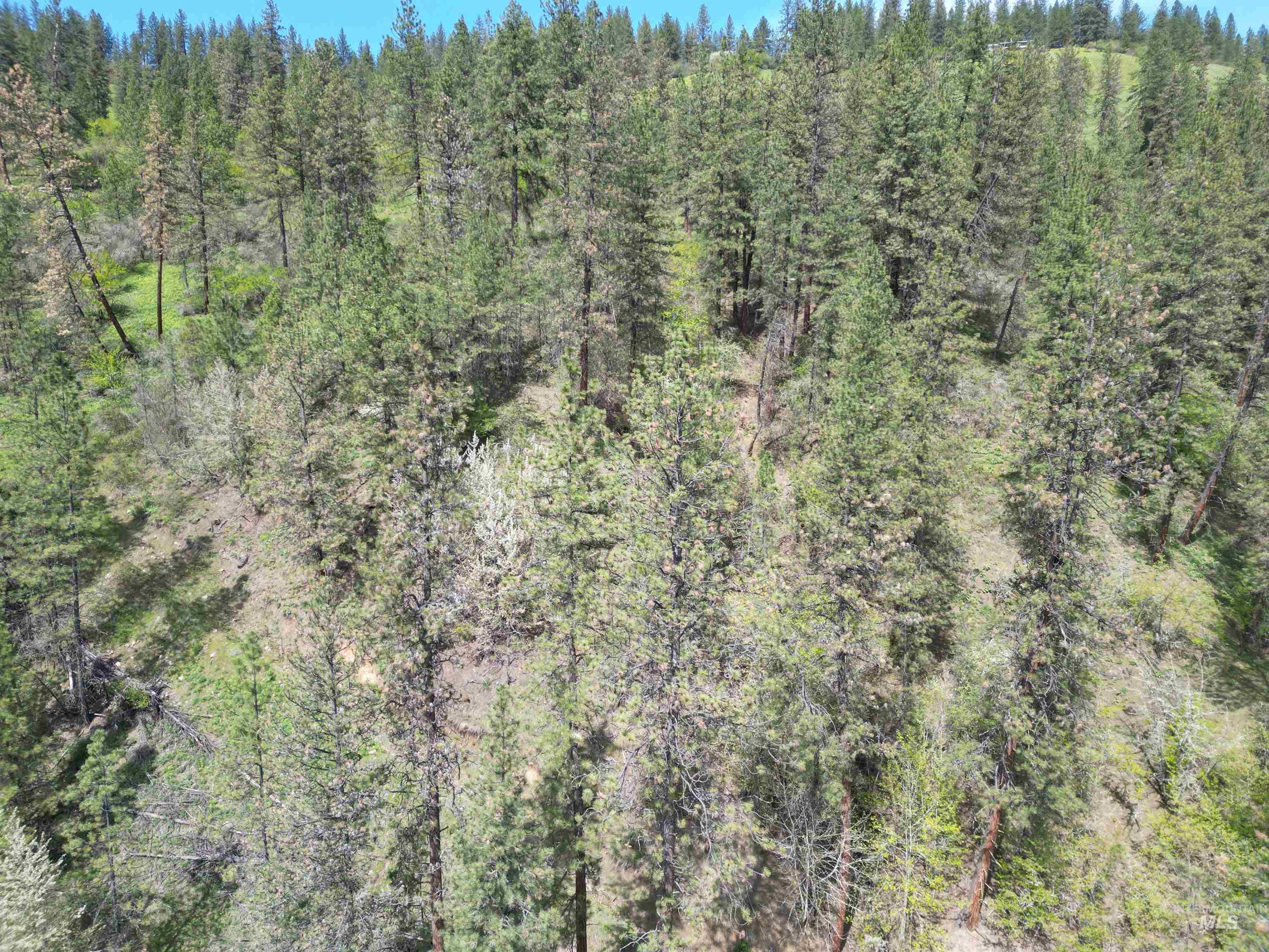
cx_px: 634
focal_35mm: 24
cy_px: 476
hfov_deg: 71.6
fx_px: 880
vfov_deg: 56.8
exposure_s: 1/1000
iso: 100
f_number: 1.7
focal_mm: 6.72
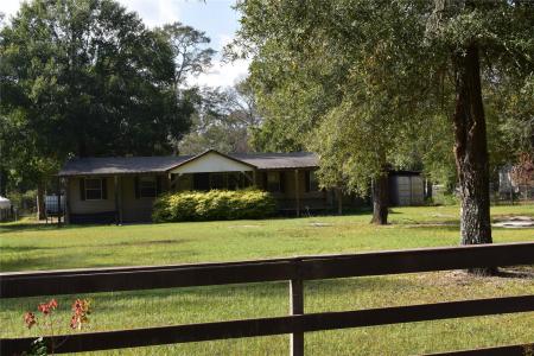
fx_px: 667
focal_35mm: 45
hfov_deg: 43.6
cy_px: 178
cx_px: 267
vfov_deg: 29.9
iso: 400
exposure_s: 1/320
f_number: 11
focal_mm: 30
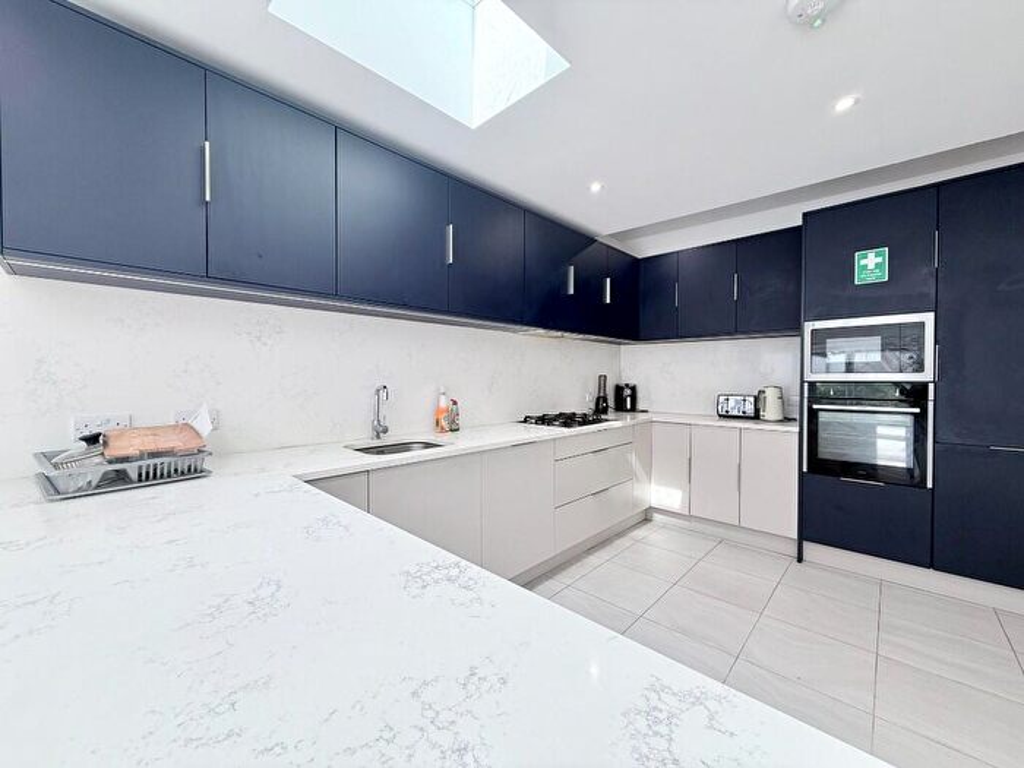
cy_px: 384
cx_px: 512
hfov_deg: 102.1
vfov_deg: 85.7
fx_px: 414
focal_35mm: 14
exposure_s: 1/100
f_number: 2.2
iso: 64
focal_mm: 2.22
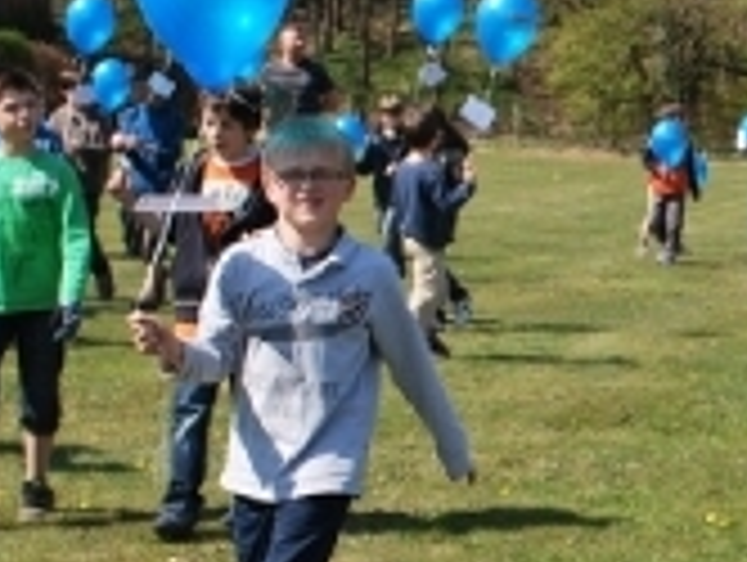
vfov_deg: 11.9
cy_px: 268
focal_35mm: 125
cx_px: 940
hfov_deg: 15.1
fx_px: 2701
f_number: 7.1
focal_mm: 24
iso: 100
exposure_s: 1/200
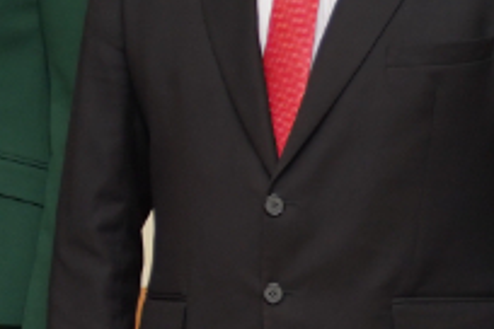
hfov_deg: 8.1
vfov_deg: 5.8
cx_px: -644
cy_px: 296
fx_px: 3238
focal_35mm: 236
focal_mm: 37
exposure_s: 1/100
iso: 250
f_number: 4
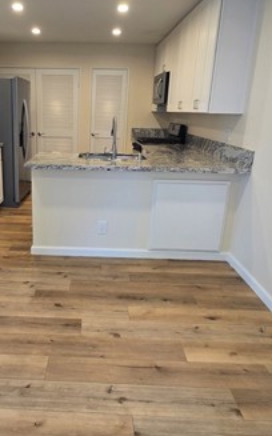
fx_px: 321
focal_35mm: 27
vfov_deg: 68.4
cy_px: 205
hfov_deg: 45.1
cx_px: 85
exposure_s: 1/60
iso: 100
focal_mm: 1.7
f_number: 2.2
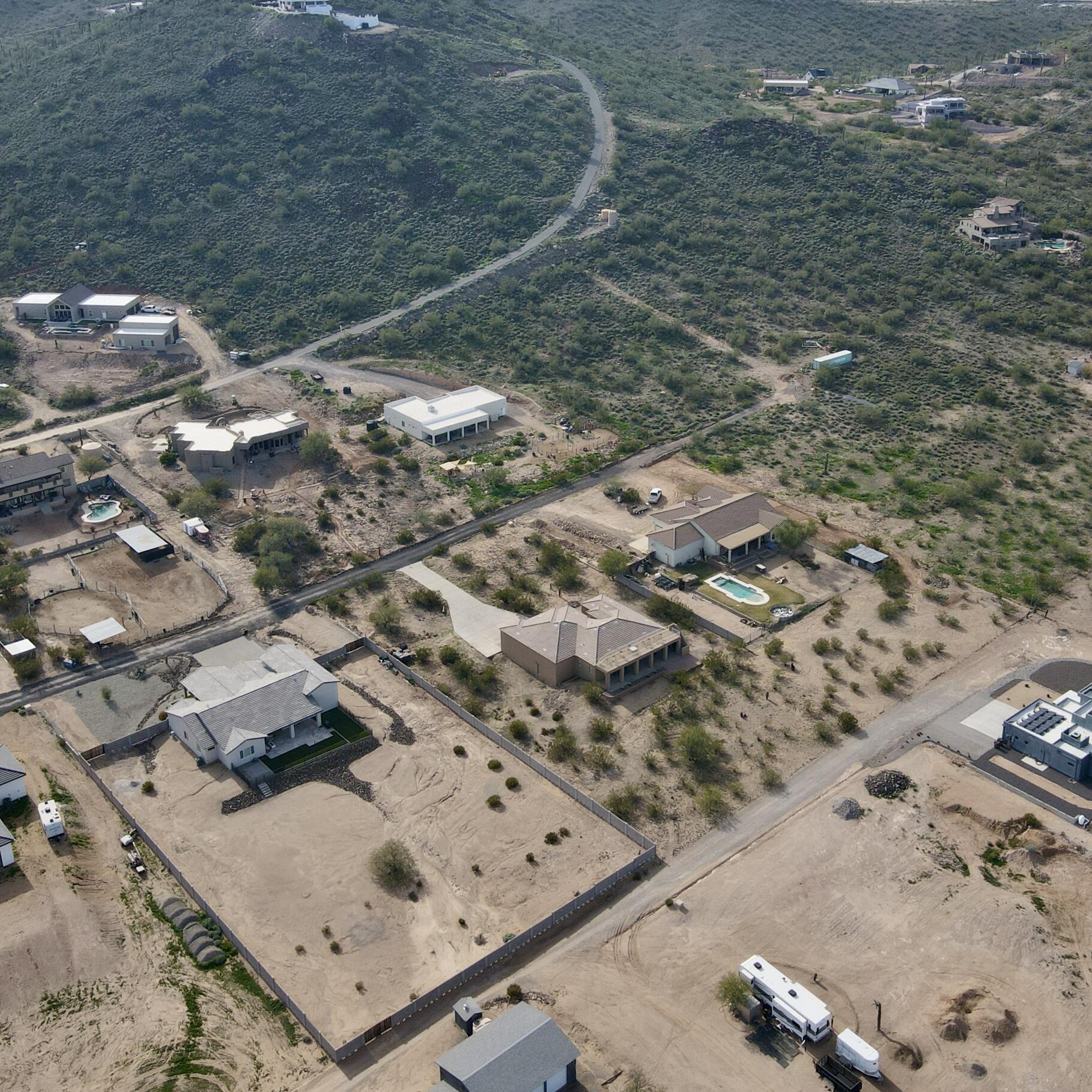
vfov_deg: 46.9
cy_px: 420
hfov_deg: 47.1
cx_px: 602
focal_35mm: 35
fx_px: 1249
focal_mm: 4.5
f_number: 2.8
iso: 100
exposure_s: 1/640
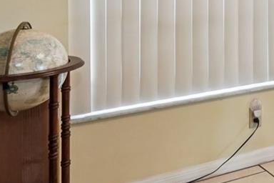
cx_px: 462
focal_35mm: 75
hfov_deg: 20.7
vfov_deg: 16.9
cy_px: -67
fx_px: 571
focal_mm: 18
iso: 400
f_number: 8
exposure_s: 1/6
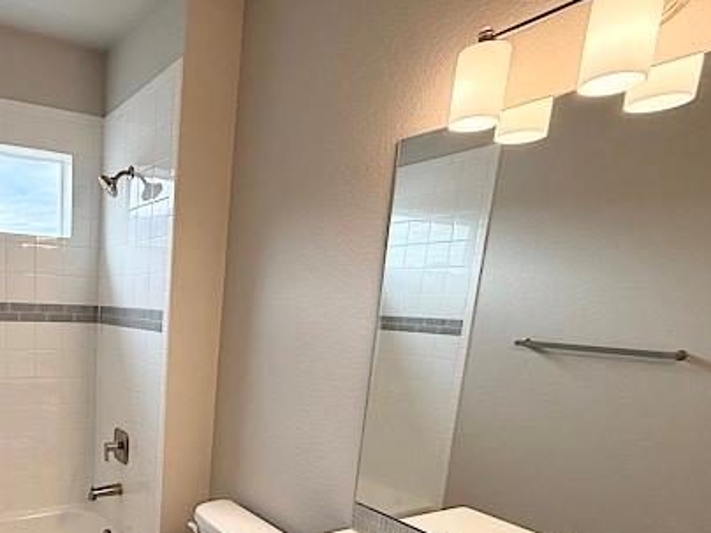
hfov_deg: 61.6
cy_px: 407
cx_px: 139
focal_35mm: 26
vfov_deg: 50.6
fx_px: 534
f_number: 2.2
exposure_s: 1/120
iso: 125
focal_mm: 2.22
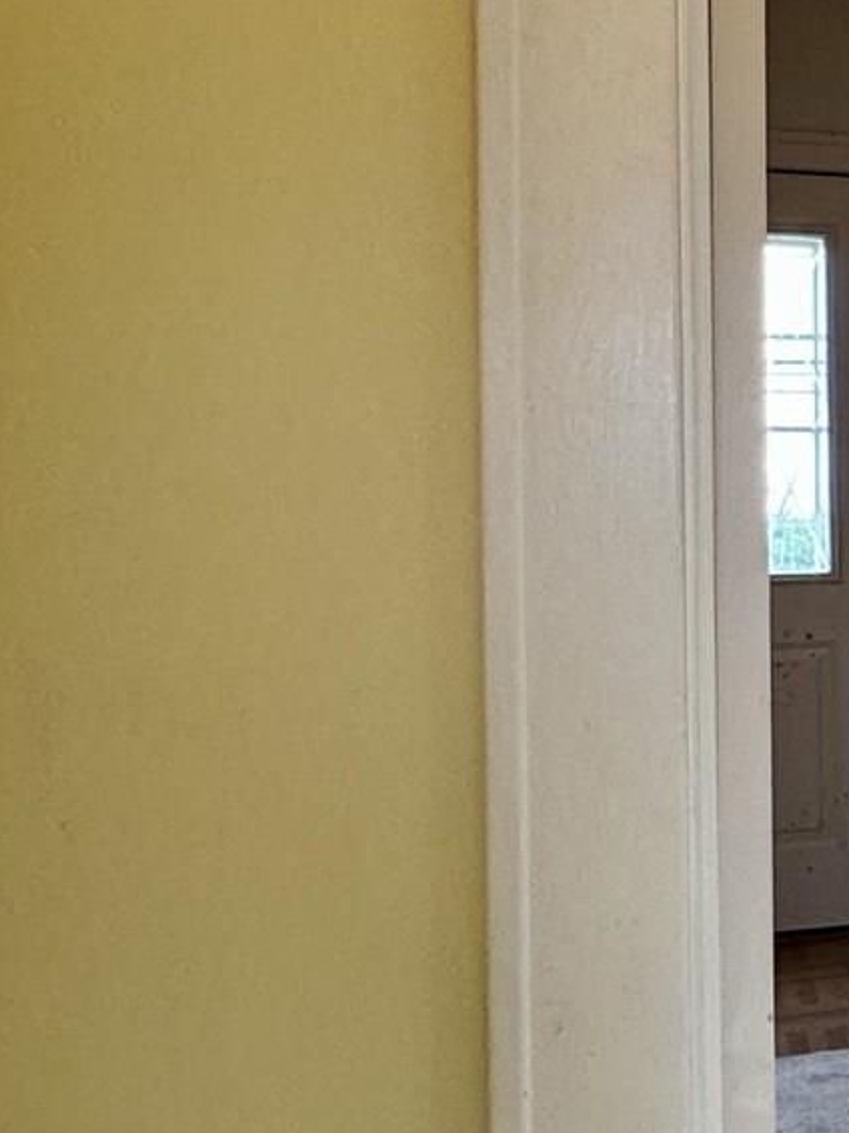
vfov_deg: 33.8
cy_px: 530
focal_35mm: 57
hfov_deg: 19.4
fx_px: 1865
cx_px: 1520
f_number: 2.2
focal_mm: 2.22
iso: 160
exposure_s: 1/120
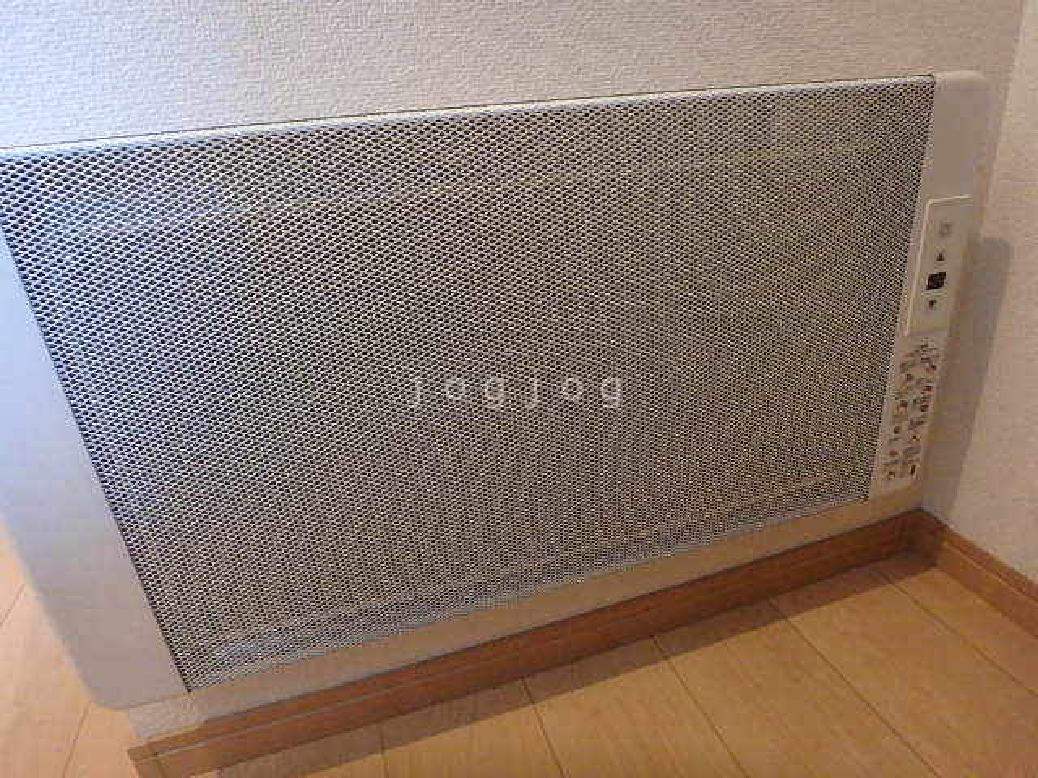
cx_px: 519
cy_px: 389
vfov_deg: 63.4
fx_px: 630
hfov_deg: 79.0
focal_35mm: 21
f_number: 3.5
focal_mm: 3.7
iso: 800
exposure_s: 1/15
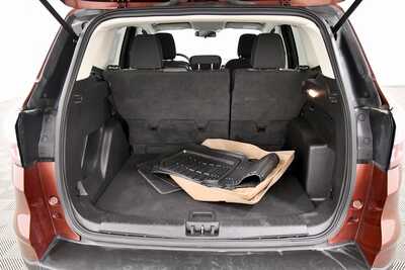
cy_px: 135
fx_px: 304
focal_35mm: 27
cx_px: 202
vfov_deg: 48.0
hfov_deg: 67.4
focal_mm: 18
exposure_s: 1/60
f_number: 5.6
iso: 4000
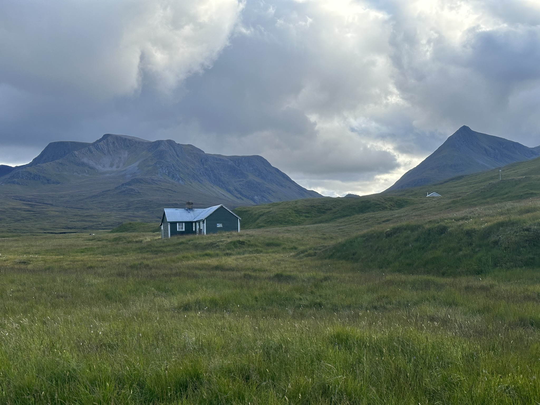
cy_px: 202
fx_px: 749
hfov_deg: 39.7
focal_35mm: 48
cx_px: 270
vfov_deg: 30.3
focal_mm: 6.86
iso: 64
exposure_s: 1/1848
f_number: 1.78
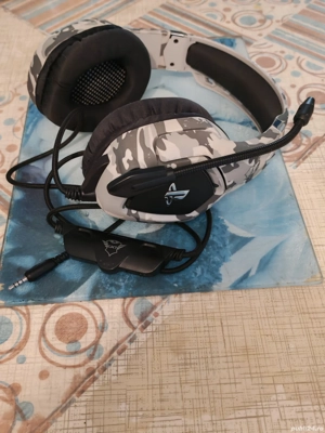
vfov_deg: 52.6
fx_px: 438
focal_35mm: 35
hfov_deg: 40.7
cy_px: 216
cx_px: 162
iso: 5000
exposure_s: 1/20
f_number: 1.9
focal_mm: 6.12
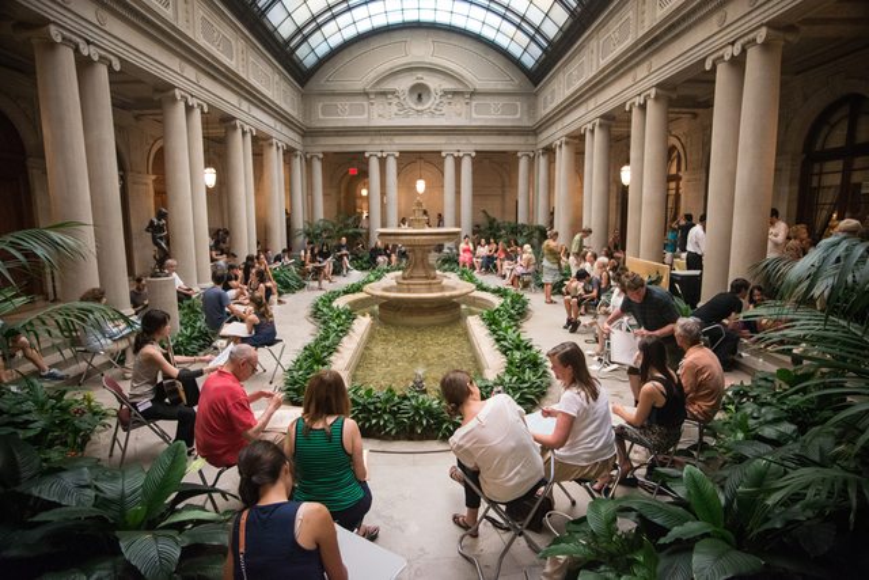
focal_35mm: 20
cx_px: 434
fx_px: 483
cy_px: 290
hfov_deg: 84.0
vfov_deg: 62.0
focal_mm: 20
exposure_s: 1/80
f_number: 3.5
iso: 6400
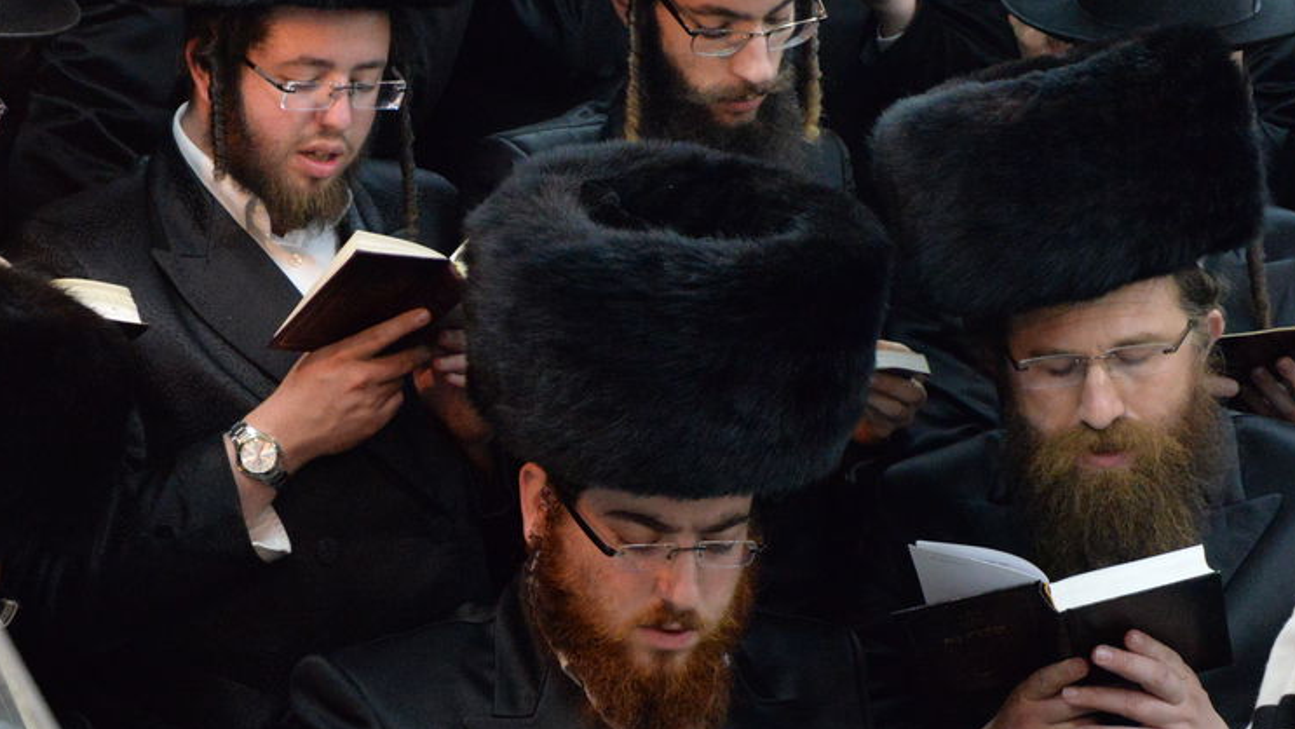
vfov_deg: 16.0
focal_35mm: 75
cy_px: 574
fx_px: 2575
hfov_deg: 28.0
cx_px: 420
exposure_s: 1/160
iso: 6400
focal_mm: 38
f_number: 6.3
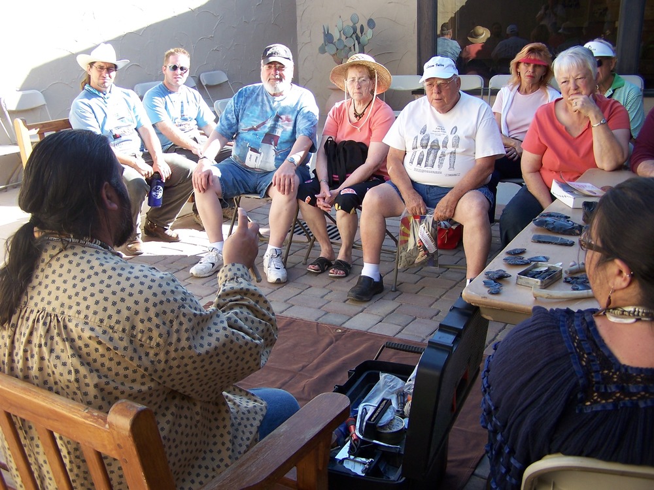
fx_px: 718
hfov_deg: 49.0
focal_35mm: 38
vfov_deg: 37.7
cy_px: 245
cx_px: 327
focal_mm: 6.3
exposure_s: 1/200
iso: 80
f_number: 2.8
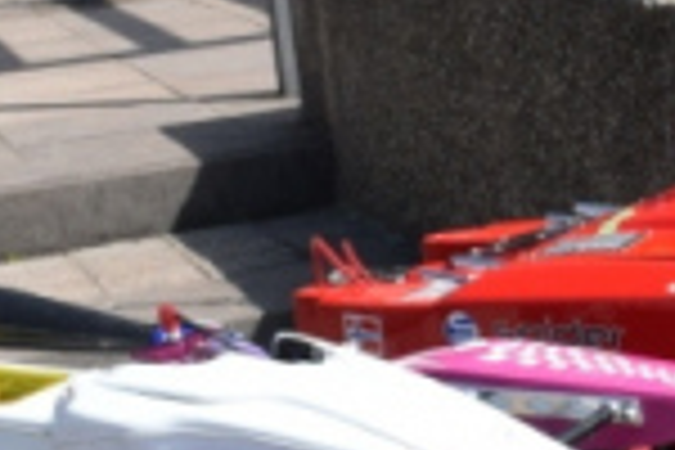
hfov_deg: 13.5
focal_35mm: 144
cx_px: 968
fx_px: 2700
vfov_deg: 9.5
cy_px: 63
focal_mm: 18
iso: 200
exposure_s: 1/400
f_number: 10
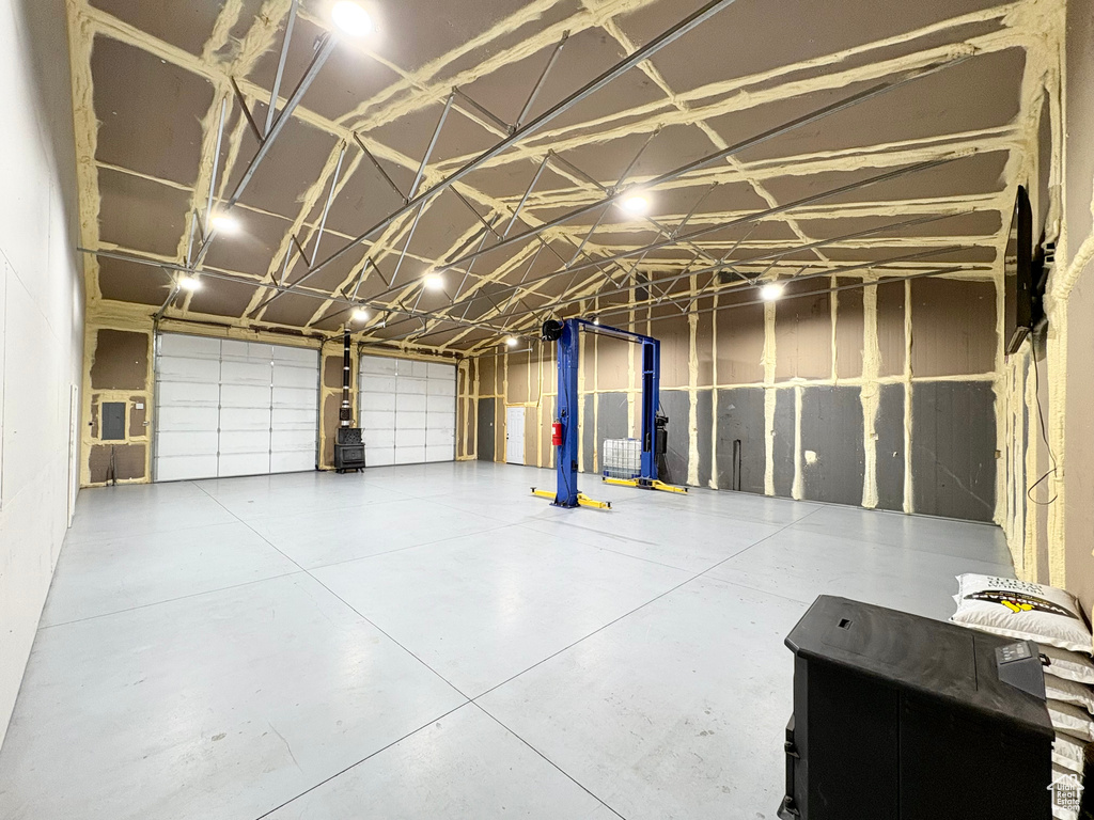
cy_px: 410
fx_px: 442
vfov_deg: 85.7
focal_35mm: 14
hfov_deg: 102.1
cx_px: 547
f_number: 2.2
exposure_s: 1/120
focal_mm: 2.22
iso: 160
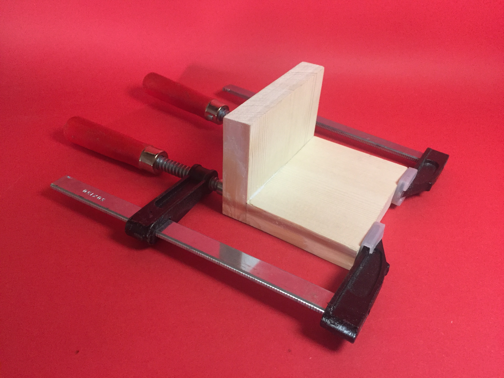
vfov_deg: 48.2
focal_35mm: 29
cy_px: 189
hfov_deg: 61.7
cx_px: 252
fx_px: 422
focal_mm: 4.15
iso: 250
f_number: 2.2
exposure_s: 1/33
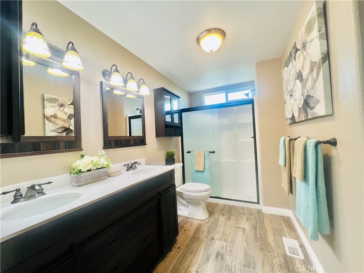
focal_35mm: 13
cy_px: 136
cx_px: 182
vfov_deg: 89.9
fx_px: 137
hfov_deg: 106.2
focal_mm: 1.57
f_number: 1.8
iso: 200
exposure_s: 1/120
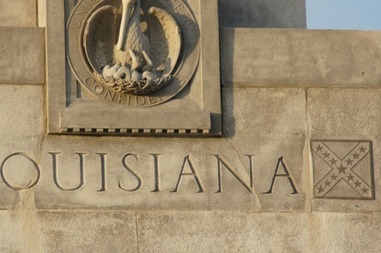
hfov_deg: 6.2
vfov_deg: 4.1
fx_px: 3543
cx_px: 133
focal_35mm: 335
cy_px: 94
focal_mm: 150
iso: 200
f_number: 7.1
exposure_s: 1/250
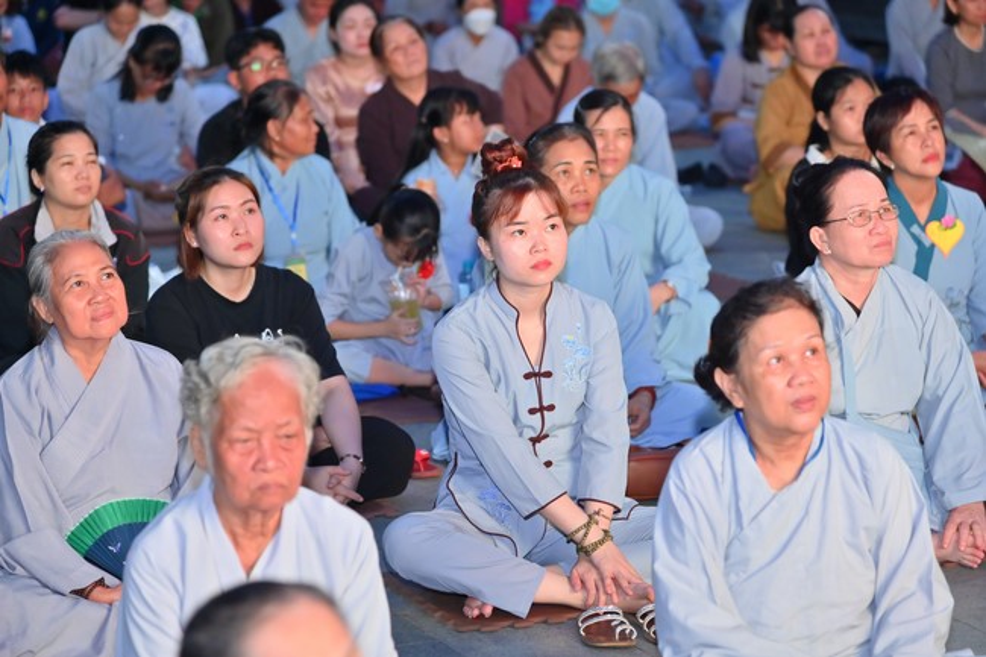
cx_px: 493
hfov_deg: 17.1
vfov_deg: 11.4
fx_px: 3286
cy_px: 328
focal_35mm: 120
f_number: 4.5
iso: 2000
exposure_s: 1/100
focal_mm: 120
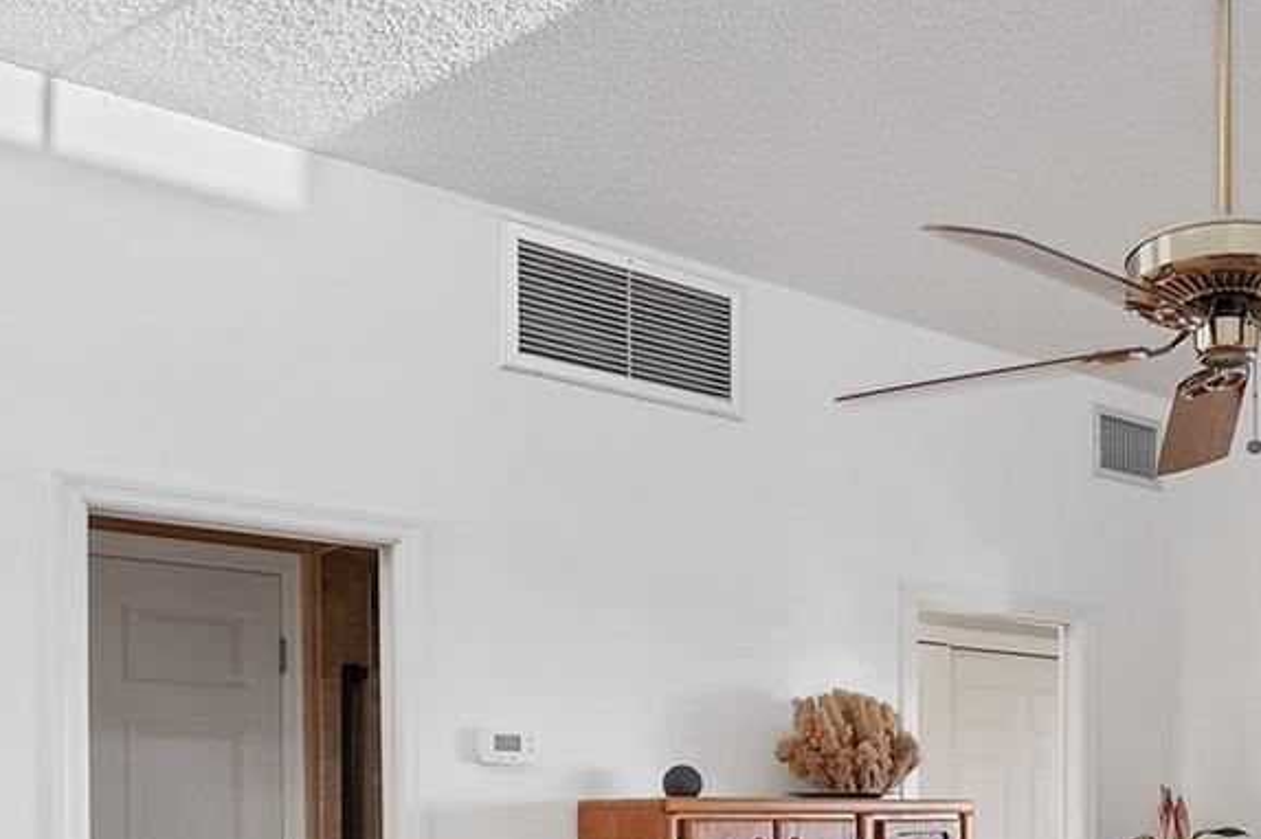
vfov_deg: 30.6
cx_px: 1140
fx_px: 1365
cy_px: 917
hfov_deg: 44.9
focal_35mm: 39
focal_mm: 14
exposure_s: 1/50
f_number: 7.1
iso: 400
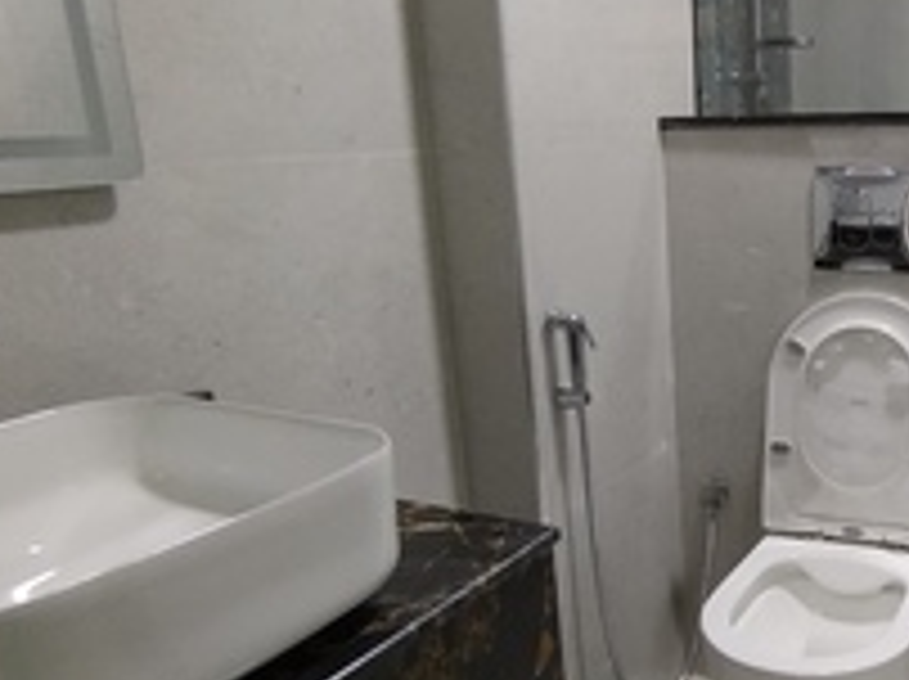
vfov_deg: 41.7
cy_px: 363
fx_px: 892
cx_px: 790
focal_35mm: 34
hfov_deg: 49.1
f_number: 2.2
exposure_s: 1/33
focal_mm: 1.65
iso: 200
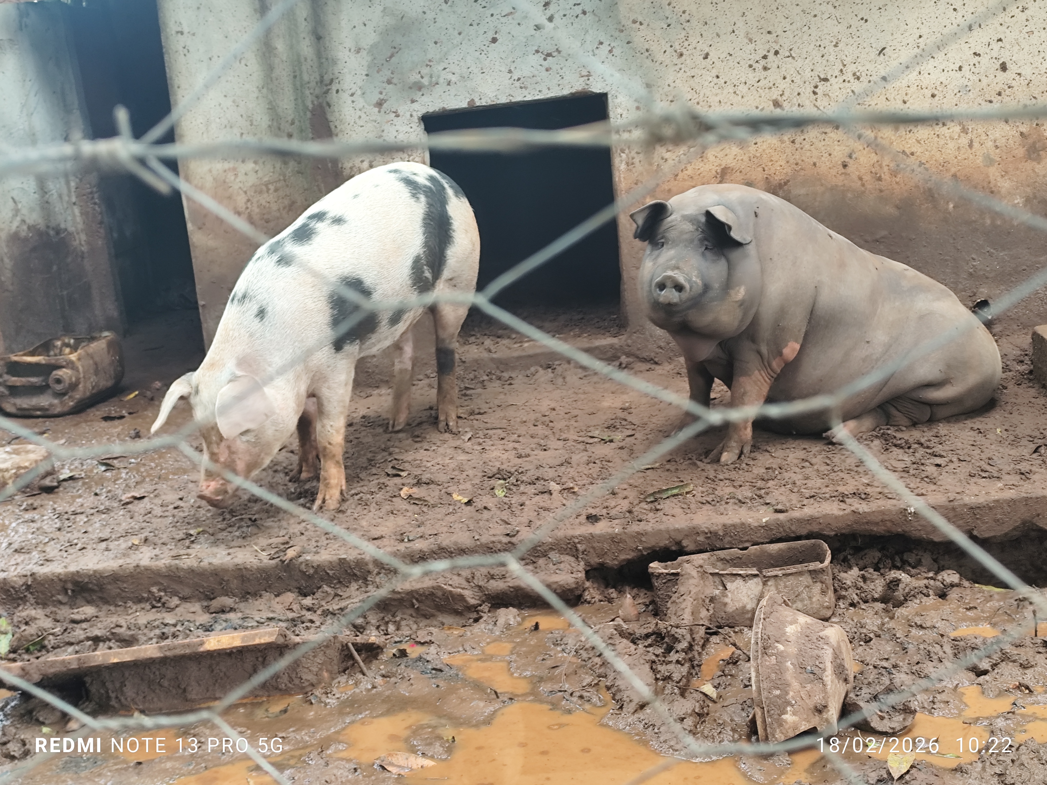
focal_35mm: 46
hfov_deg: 41.2
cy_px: 392
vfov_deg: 31.5
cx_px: 524
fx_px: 1391
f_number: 1.65
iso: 160
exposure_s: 1/120
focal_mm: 6.19
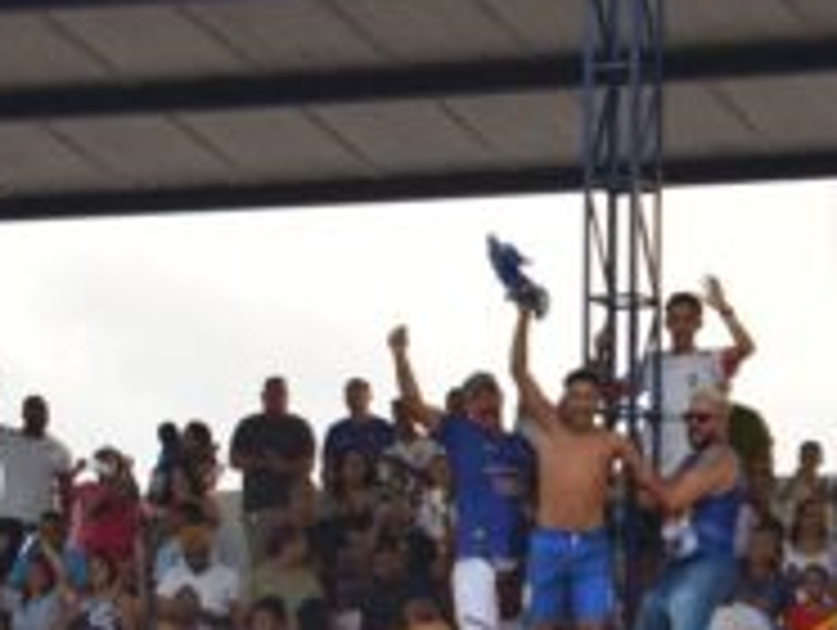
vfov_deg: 8.1
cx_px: 891
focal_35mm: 184
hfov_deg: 10.6
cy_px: 488
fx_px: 4455
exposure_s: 1/125
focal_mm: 32
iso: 640
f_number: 5.6
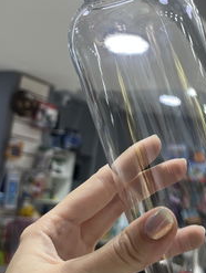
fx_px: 443
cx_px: 165
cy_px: 123
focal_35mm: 56
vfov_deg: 34.3
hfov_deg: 25.7
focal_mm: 5.1
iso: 32
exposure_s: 1/102
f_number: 1.6
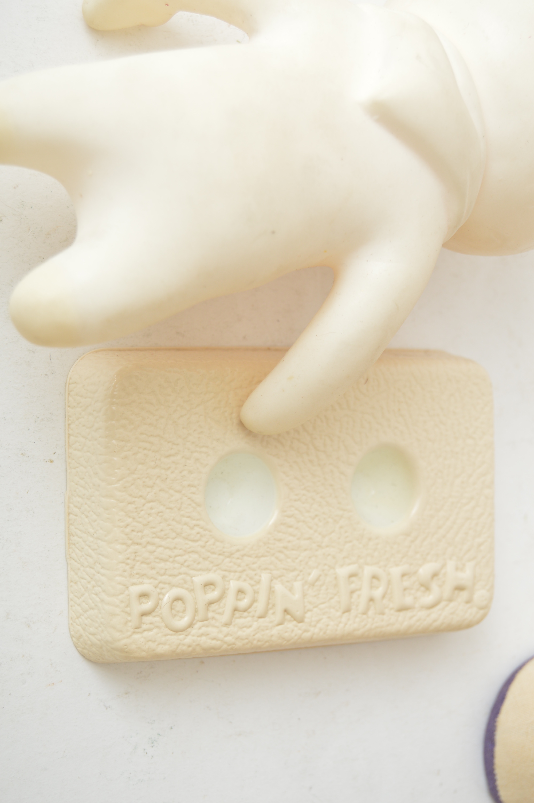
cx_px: 267
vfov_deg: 24.6
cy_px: 402
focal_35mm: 82
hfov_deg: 16.5
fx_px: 1839
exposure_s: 1/160
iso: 200
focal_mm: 55
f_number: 5.6
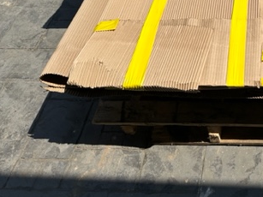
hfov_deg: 34.6
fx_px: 380
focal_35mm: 50
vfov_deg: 28.0
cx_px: 266
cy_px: 21
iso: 80
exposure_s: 1/7576
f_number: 1.78
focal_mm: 6.86
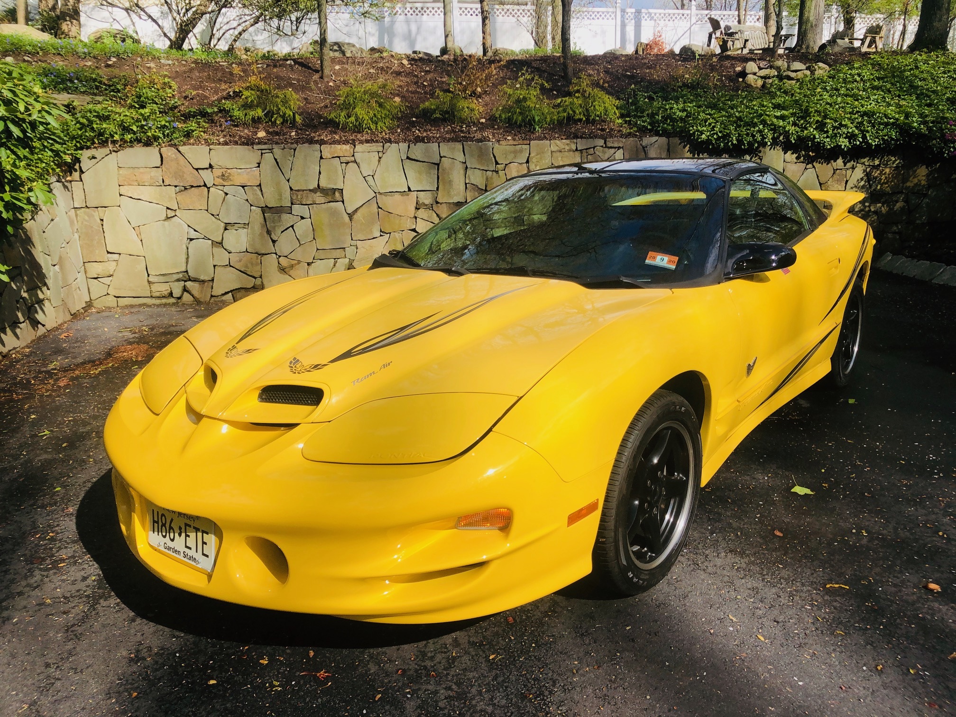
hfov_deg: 63.4
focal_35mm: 28
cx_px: 478
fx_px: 773
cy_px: 358
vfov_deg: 49.7
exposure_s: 1/1799
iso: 20
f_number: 1.8
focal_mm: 3.99
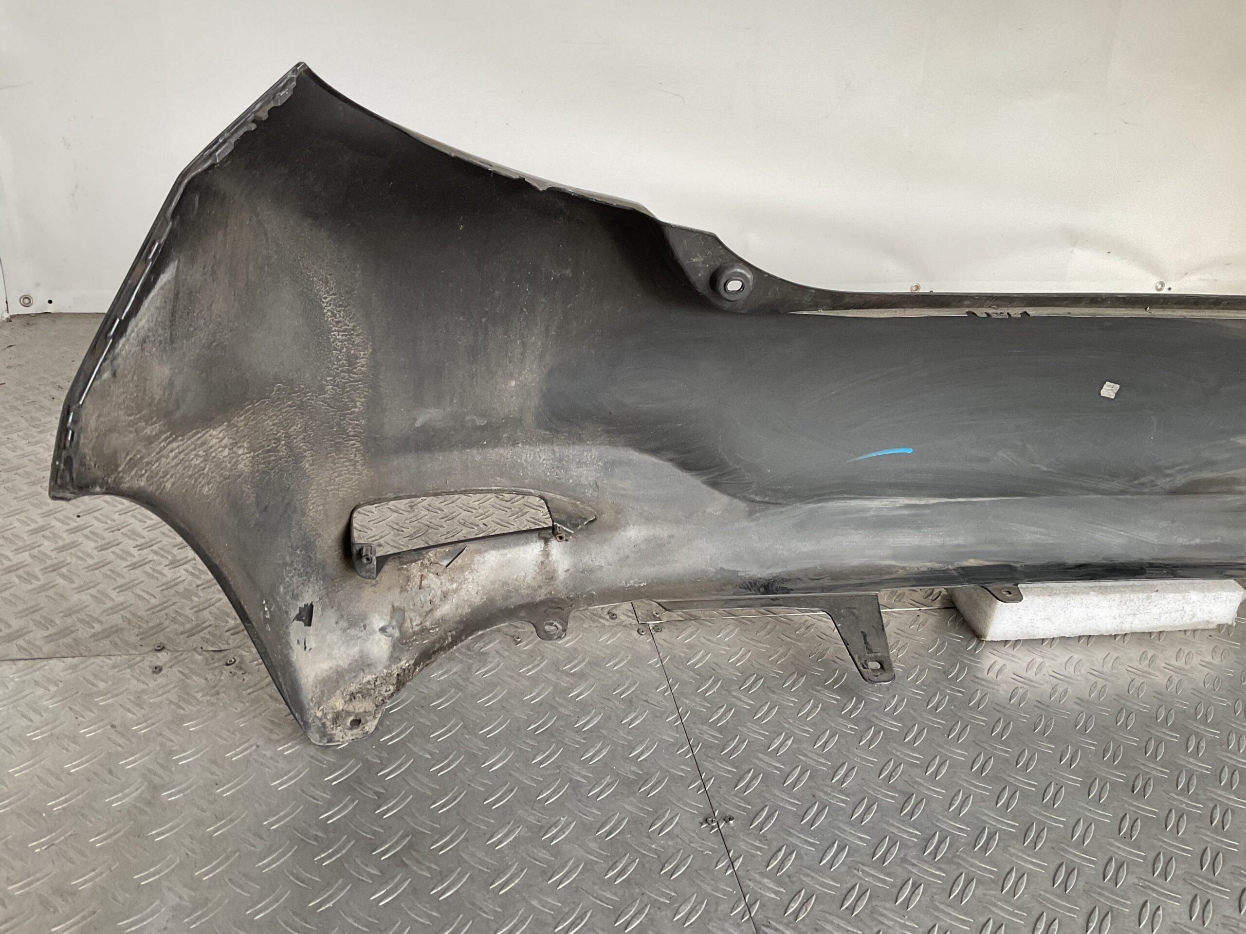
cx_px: 623
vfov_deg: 48.2
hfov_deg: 61.7
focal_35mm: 29
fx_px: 1044
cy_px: 467
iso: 50
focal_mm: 3
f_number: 1.8
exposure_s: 1/100
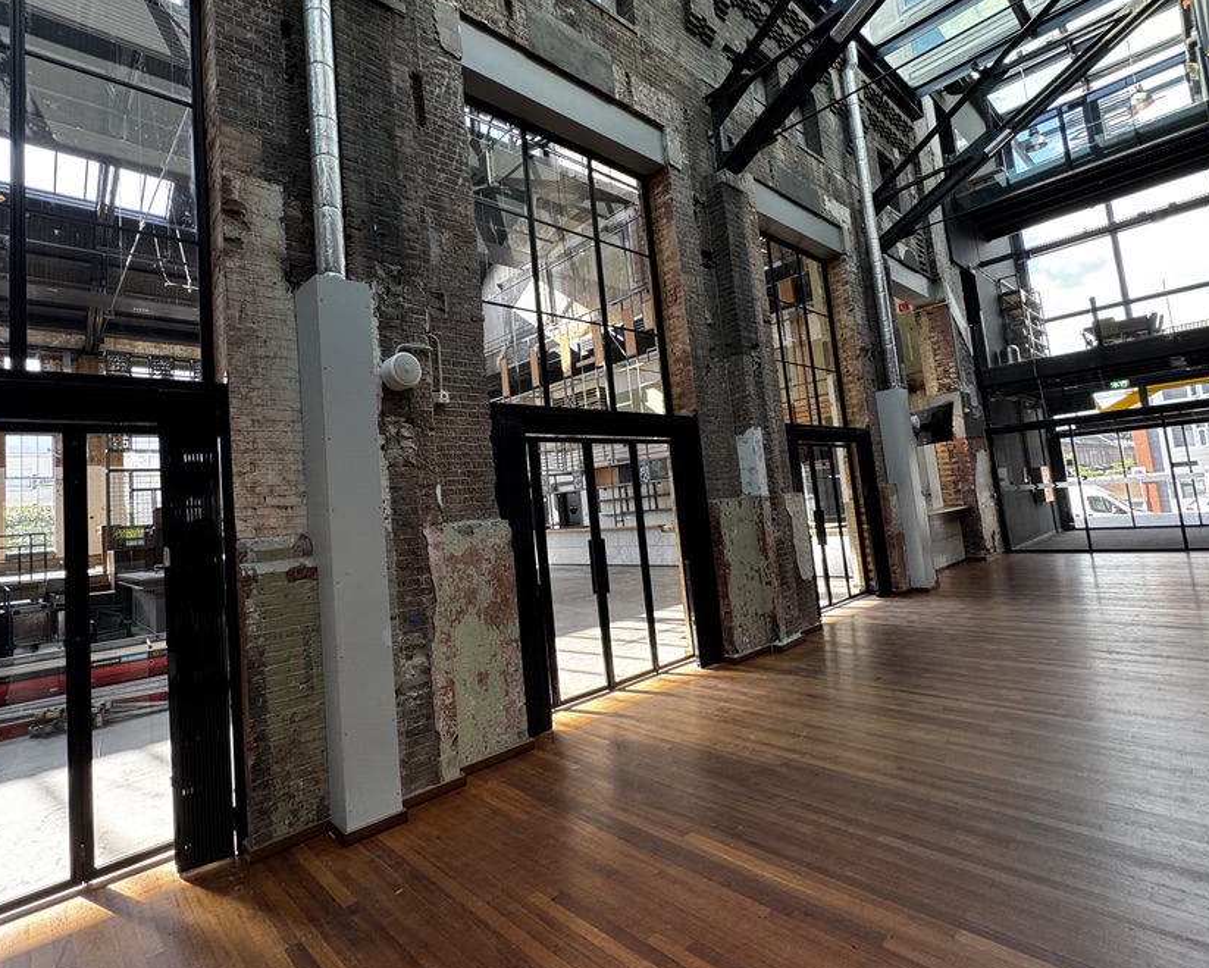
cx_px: 498
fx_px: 609
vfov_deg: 76.9
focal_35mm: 17
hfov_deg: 88.7
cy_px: 460
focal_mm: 2.22
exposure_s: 1/99
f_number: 2.2
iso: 125
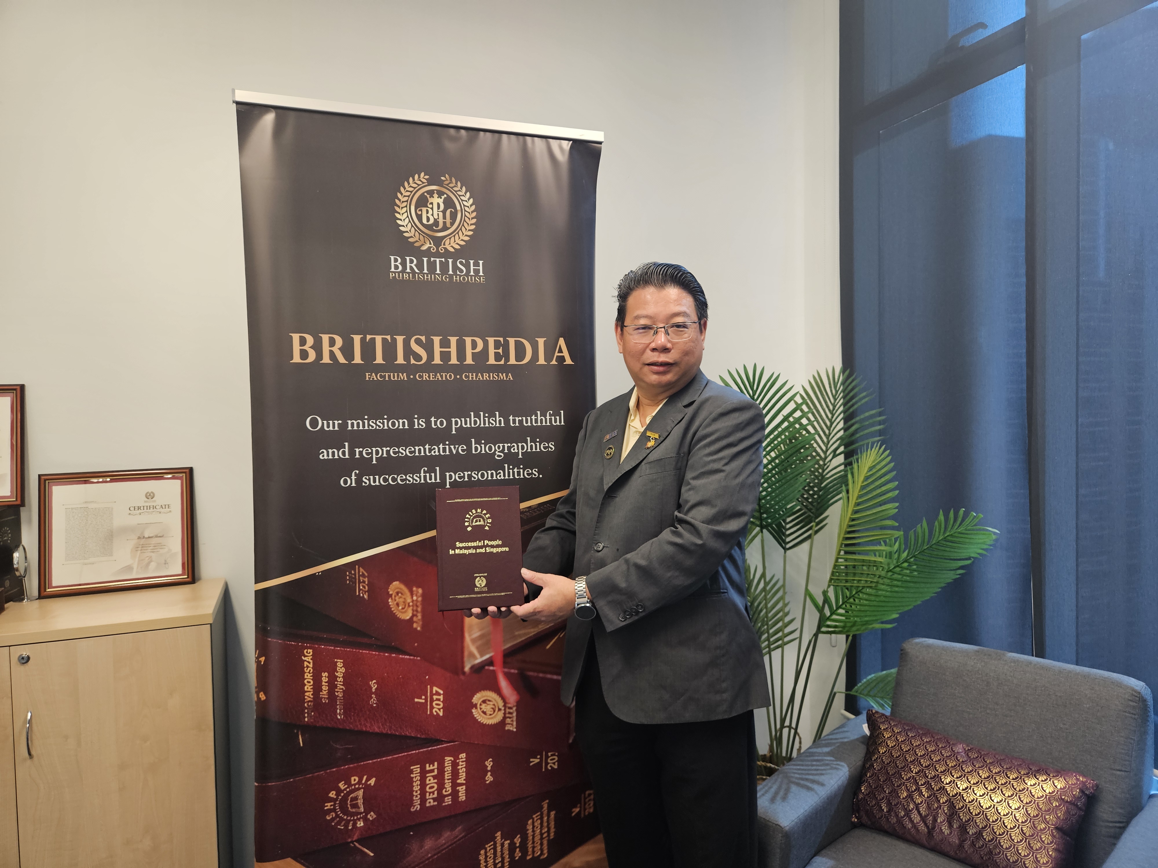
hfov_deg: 73.9
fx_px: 769
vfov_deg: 58.9
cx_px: 579
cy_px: 434
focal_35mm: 23
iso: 160
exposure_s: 1/100
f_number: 1.8
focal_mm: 5.4
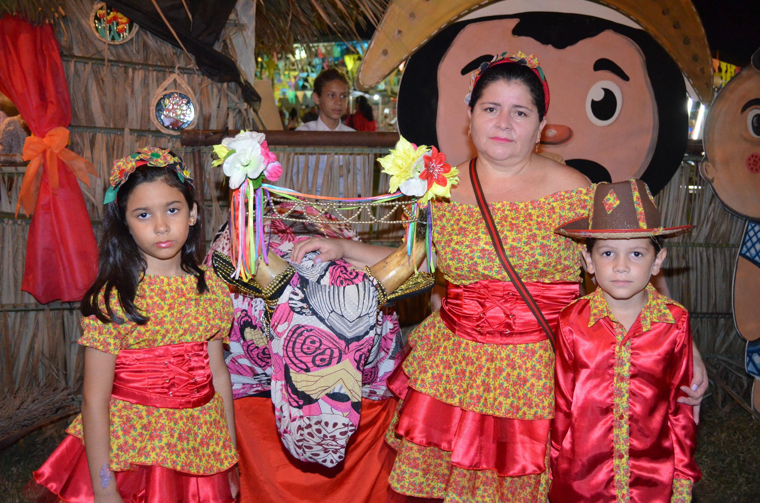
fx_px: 885
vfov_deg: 31.8
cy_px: 252
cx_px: 380
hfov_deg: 46.5
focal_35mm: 42
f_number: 4.5
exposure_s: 1/60
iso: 3200
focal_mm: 28
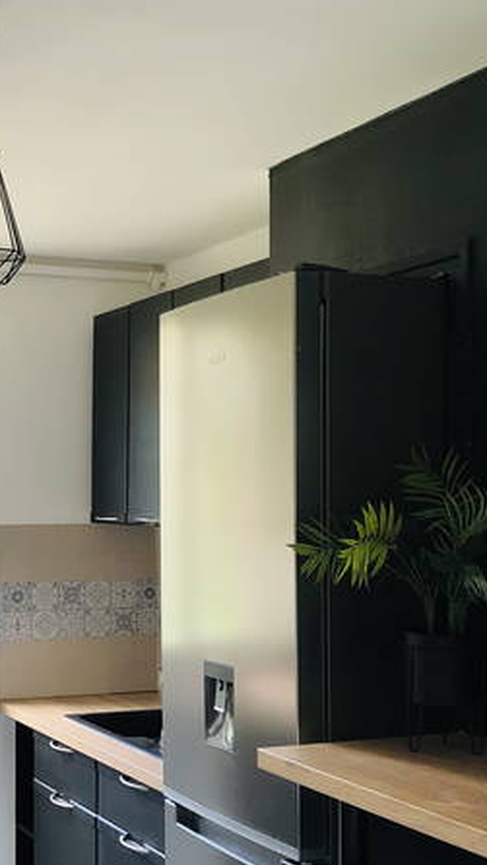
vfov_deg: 38.3
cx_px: 27
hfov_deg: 21.6
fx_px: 1239
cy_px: 535
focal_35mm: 54
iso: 40
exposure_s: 1/30
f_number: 1.8
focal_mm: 4
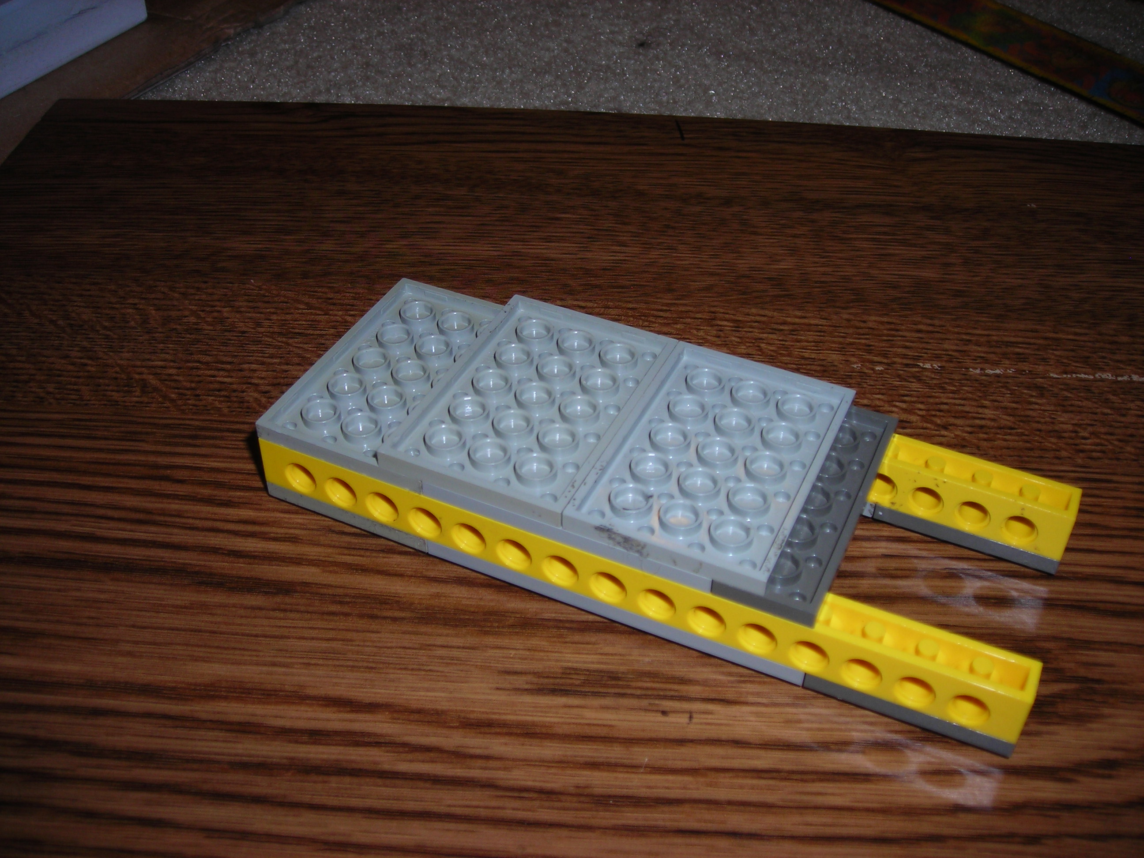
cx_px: 572
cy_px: 429
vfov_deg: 37.7
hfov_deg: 49.0
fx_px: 1256
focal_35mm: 38
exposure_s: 1/60.1
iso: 50
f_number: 3.2
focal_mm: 6.3
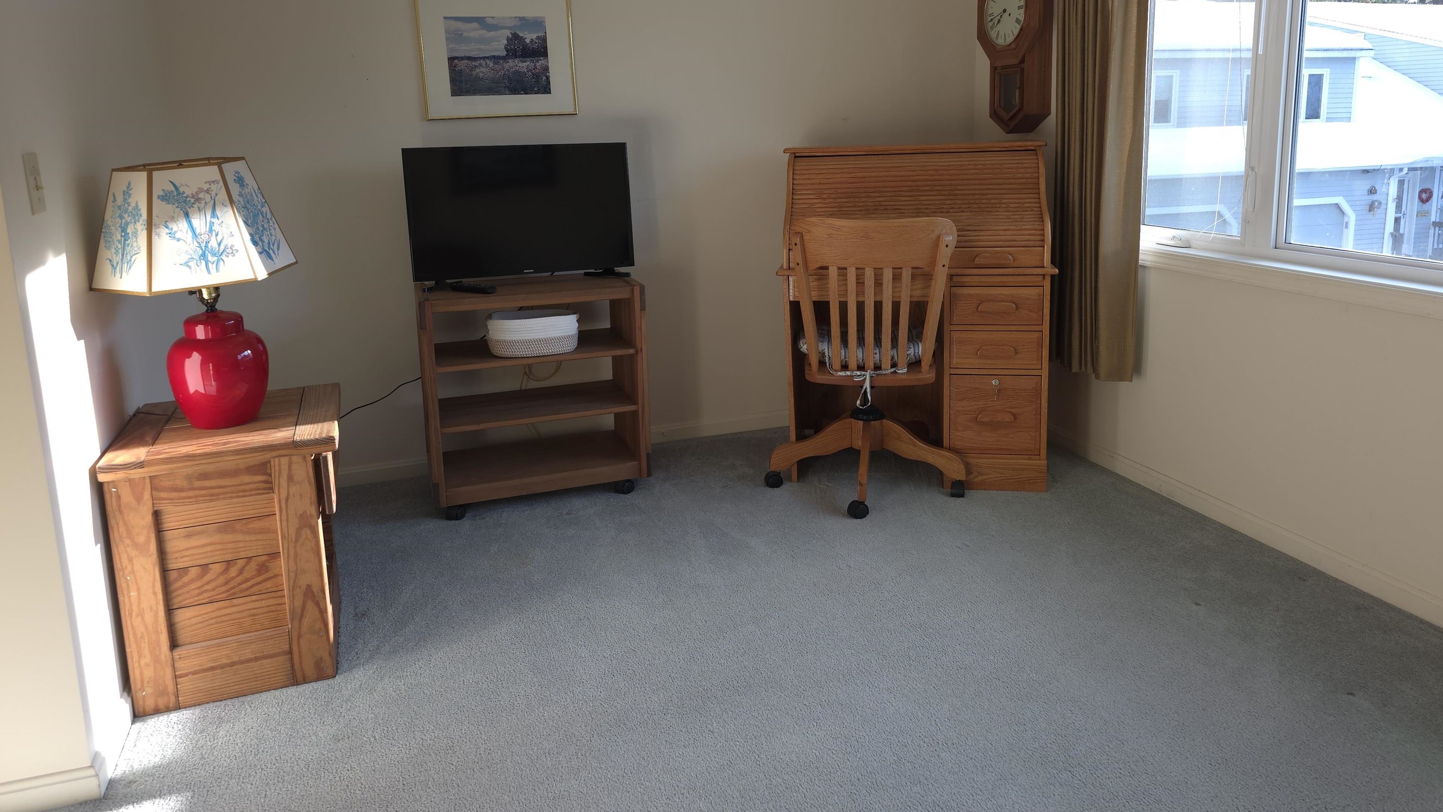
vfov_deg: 44.0
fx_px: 995
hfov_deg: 71.9
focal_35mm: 26
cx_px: 734
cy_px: 296
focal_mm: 6.3
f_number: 1.7
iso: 25
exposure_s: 1/60
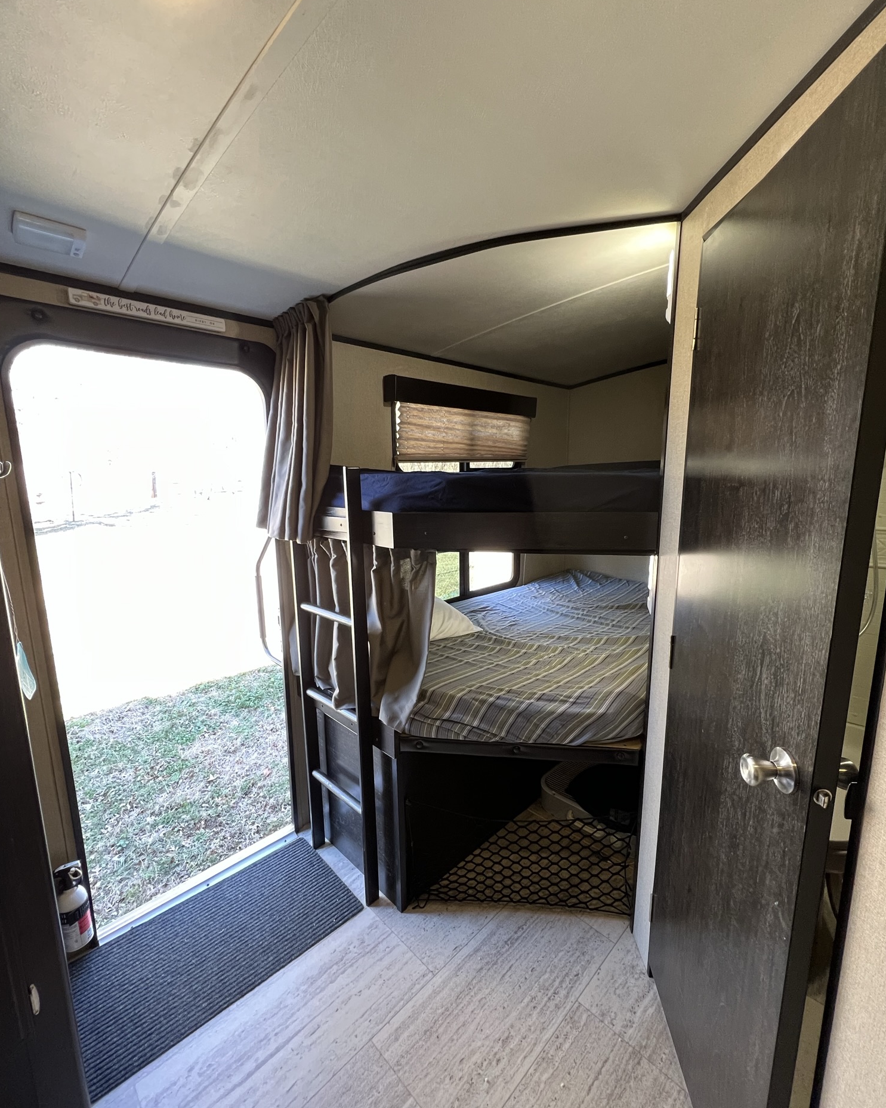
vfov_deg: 100.7
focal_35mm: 14
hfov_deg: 88.0
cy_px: 555
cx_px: 455
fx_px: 459
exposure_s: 1/72
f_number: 1.8
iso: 250
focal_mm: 1.57
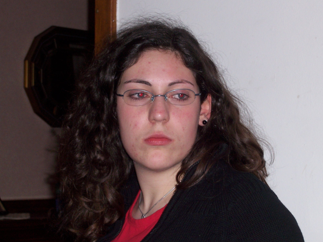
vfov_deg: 13.3
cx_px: 176
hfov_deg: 17.7
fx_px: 1036
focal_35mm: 111
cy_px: 134
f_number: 4.5
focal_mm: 14.9
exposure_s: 1/100
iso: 125
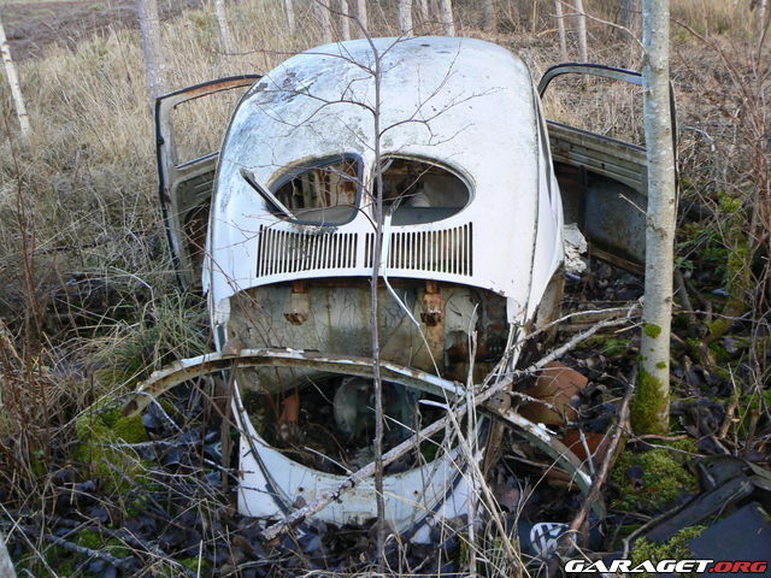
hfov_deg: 51.4
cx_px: 386
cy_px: 289
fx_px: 802
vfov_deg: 39.7
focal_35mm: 36
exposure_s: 1/30
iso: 80
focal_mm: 6
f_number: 2.8
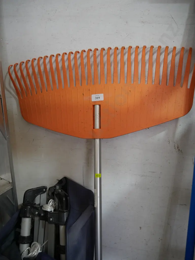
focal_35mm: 28
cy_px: 130
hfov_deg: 49.8
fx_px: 210
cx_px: 98
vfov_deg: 63.4
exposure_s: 1/60
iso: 400
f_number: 3.5
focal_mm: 14
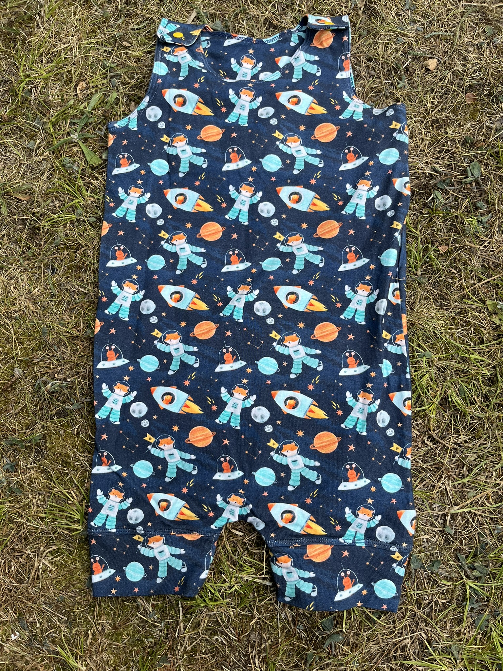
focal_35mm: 26
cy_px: 336
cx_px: 252
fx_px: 504
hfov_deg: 53.1
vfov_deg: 67.3
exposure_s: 1/608
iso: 50
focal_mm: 5.1
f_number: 1.6
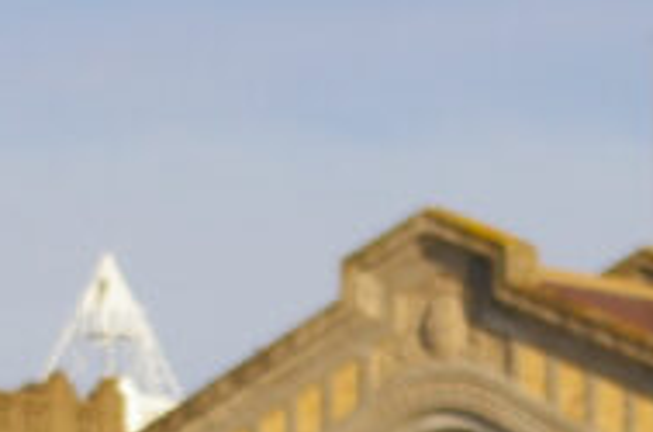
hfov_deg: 4.6
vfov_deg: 3.0
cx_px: 408
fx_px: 8101
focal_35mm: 448
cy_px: 1173
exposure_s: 1/800
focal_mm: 55
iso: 200
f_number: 5.6
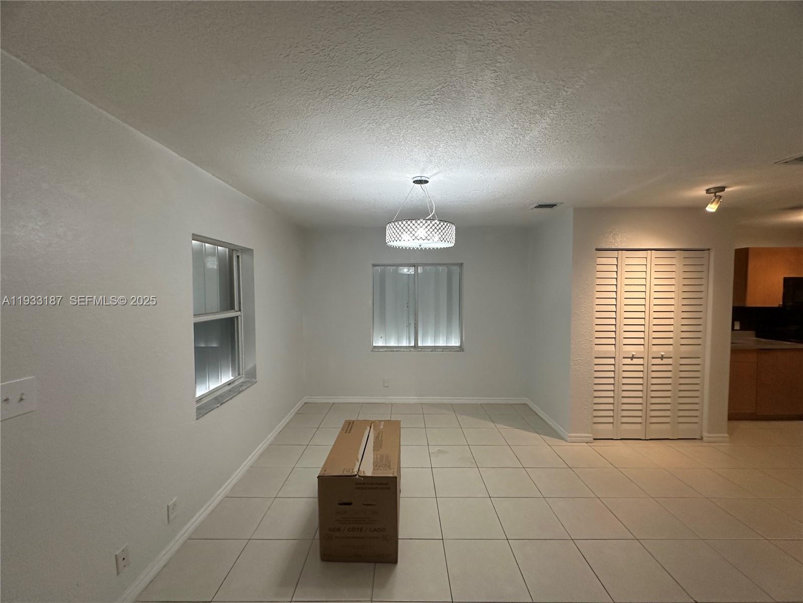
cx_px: 402
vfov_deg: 85.7
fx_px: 325
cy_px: 302
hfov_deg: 102.1
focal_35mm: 14
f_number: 2.2
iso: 200
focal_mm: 2.22
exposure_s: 1/120
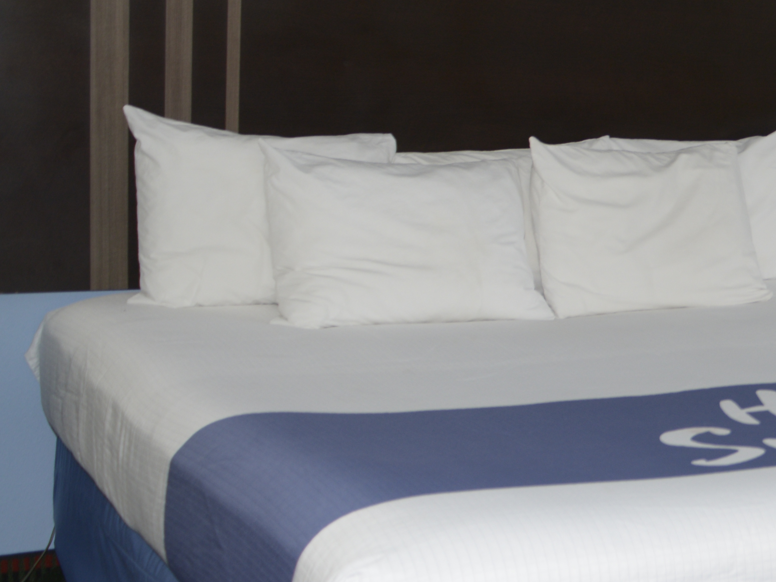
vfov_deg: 20.2
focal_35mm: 73
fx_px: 1636
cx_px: 1212
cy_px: 302
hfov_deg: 21.6
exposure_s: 1/125
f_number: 4.5
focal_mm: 24
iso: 250
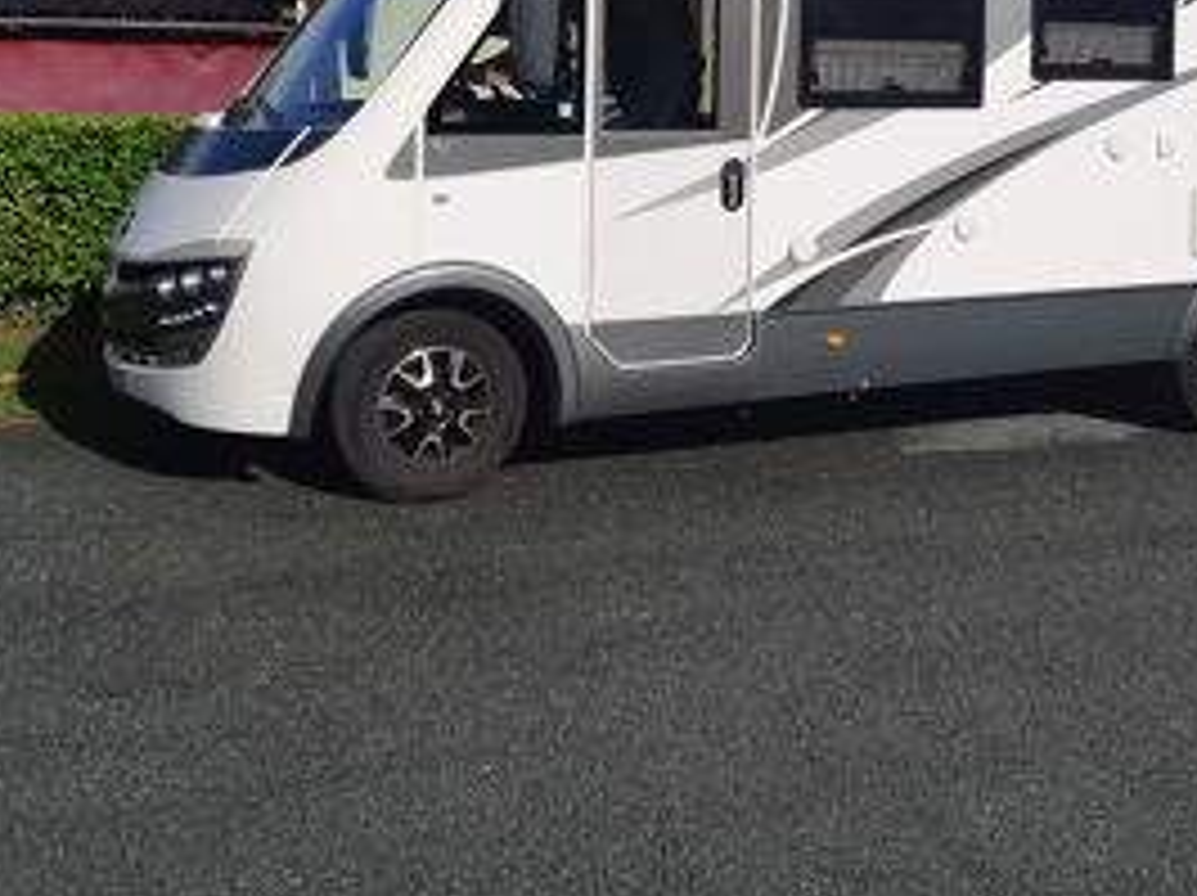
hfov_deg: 39.8
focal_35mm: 47
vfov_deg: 29.8
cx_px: 828
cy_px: 131
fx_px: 1624
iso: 40
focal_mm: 3.93
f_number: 1.7
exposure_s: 1/5128
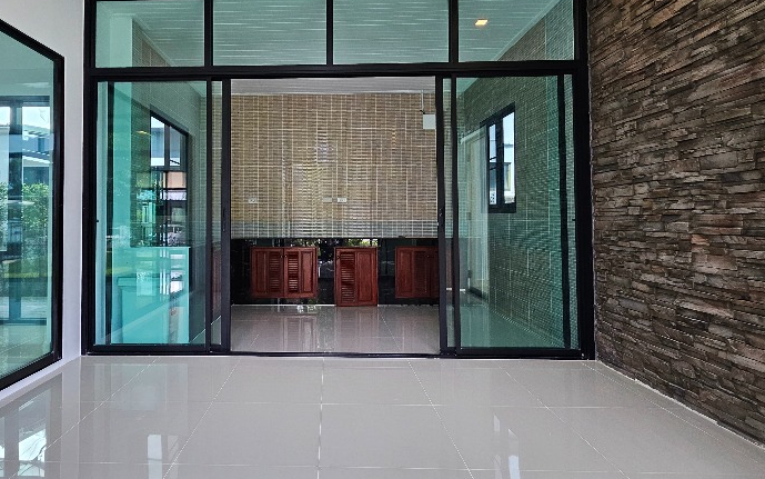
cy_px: 204
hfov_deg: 84.3
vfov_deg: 59.4
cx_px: 318
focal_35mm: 20
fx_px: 417
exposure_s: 1/50
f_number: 2.2
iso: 50
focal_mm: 1.74
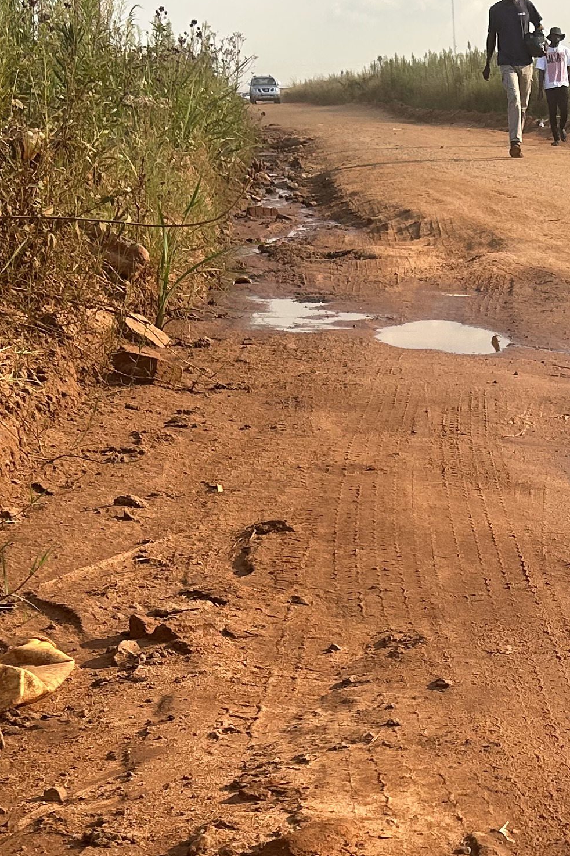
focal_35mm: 74
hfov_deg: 17.8
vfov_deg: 27.0
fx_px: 1757
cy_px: 631
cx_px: 626
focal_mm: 5.7
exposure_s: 1/1449
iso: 50
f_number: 1.5
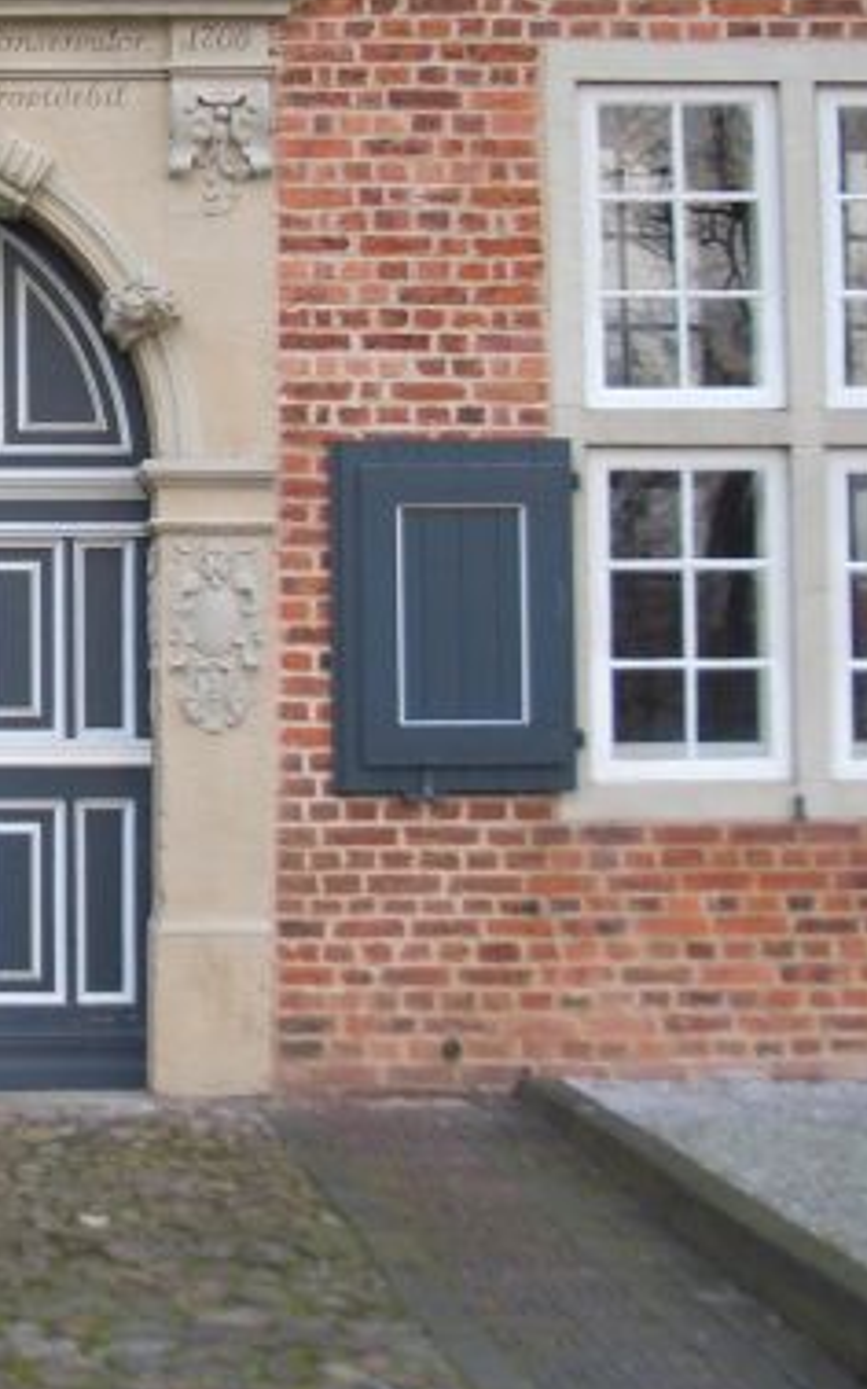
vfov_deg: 22.4
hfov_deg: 13.8
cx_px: -184
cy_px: 419
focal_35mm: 92
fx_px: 3481
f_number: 2.8
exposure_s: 1/60
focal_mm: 6.8
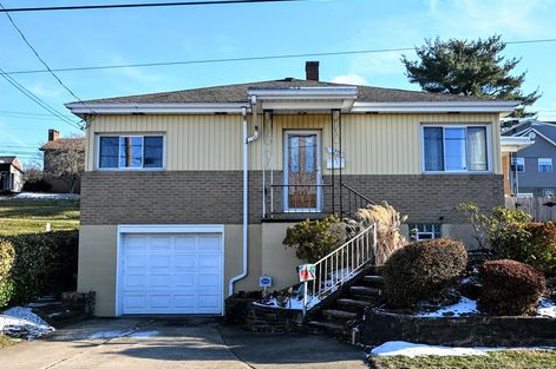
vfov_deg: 38.5
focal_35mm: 34
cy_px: 189
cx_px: 292
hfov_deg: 55.5
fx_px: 529
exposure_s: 1/125
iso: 110
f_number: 7.1
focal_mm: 21.5
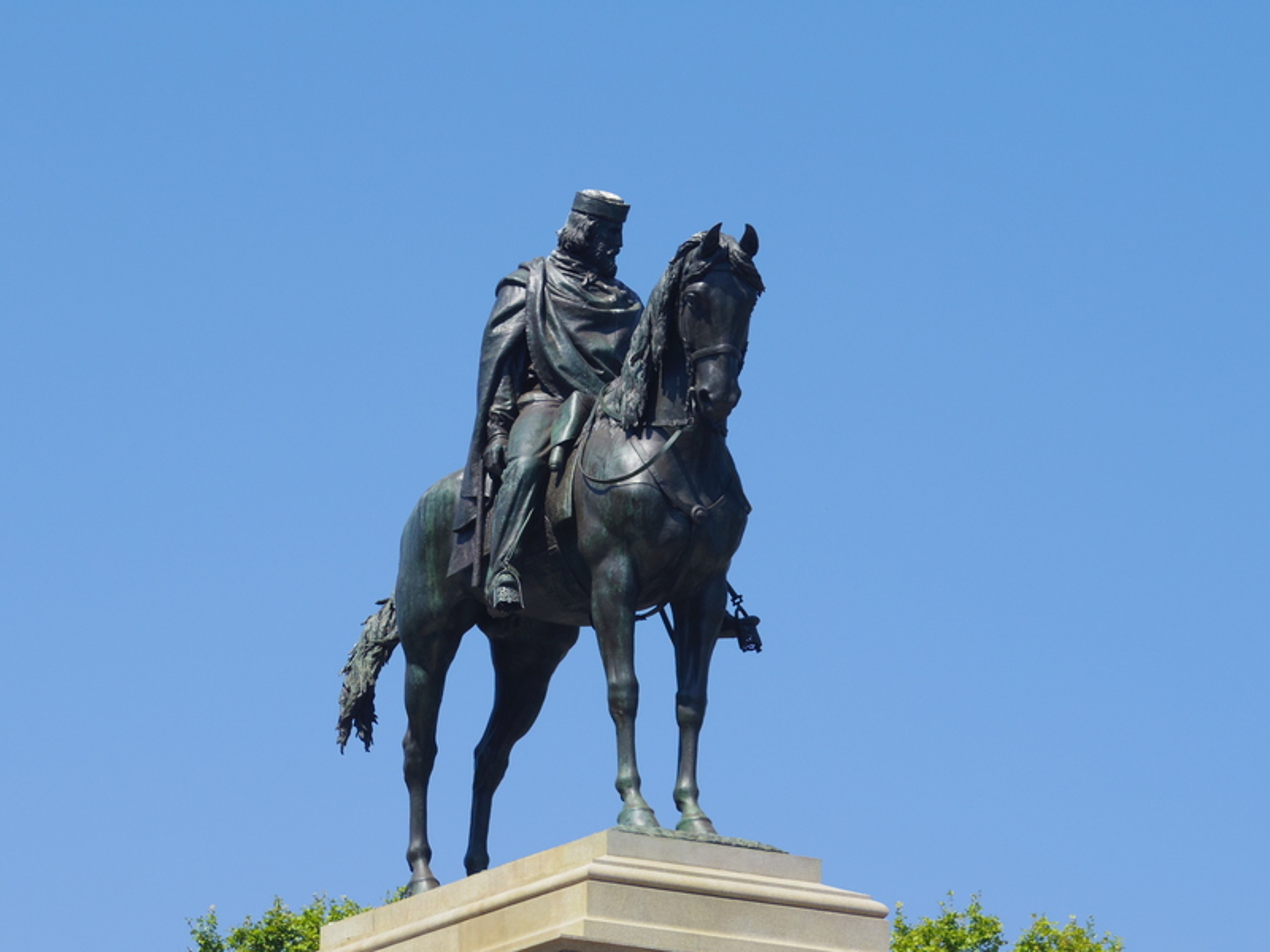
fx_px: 6751
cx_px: 635
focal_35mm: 184
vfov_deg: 8.1
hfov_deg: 10.7
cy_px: 476
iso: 100
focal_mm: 33
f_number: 4.5
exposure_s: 1/800
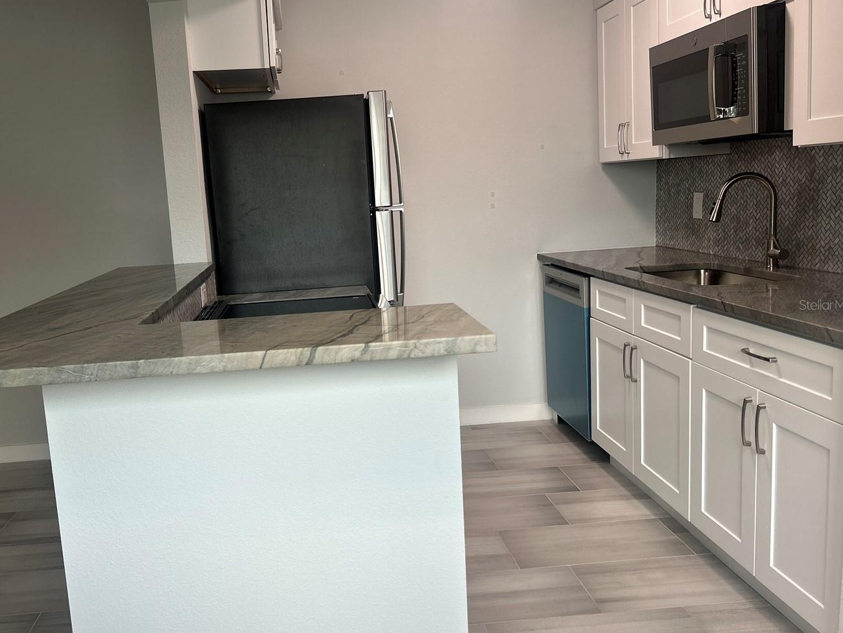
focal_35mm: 32
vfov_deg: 44.2
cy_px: 304
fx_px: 779
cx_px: 342
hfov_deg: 56.4
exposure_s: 1/120
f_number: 1.5
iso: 64
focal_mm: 5.7
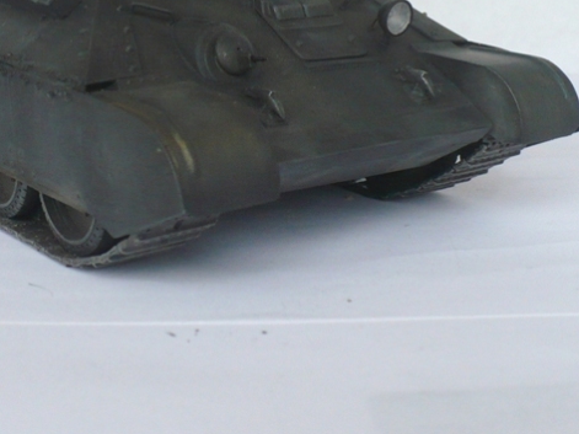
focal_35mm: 74
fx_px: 1237
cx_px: 274
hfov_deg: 26.3
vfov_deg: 19.5
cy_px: 34
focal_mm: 6.1
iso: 160
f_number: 2.8
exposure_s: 1/30
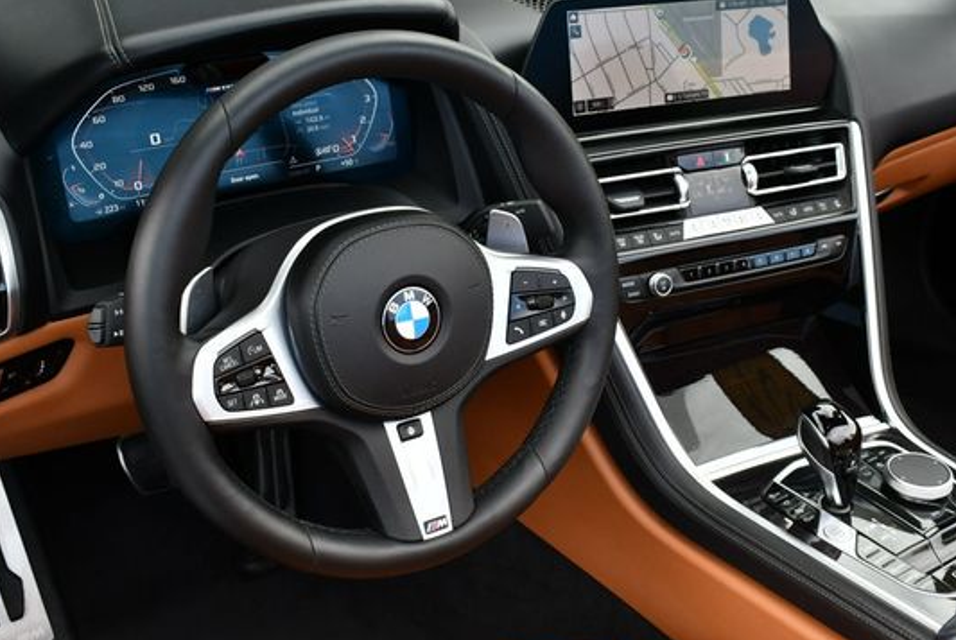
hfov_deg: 41.1
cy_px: 294
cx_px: 497
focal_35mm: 48
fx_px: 1276
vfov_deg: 28.2
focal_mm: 20
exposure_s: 1/250
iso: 400
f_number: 5.6
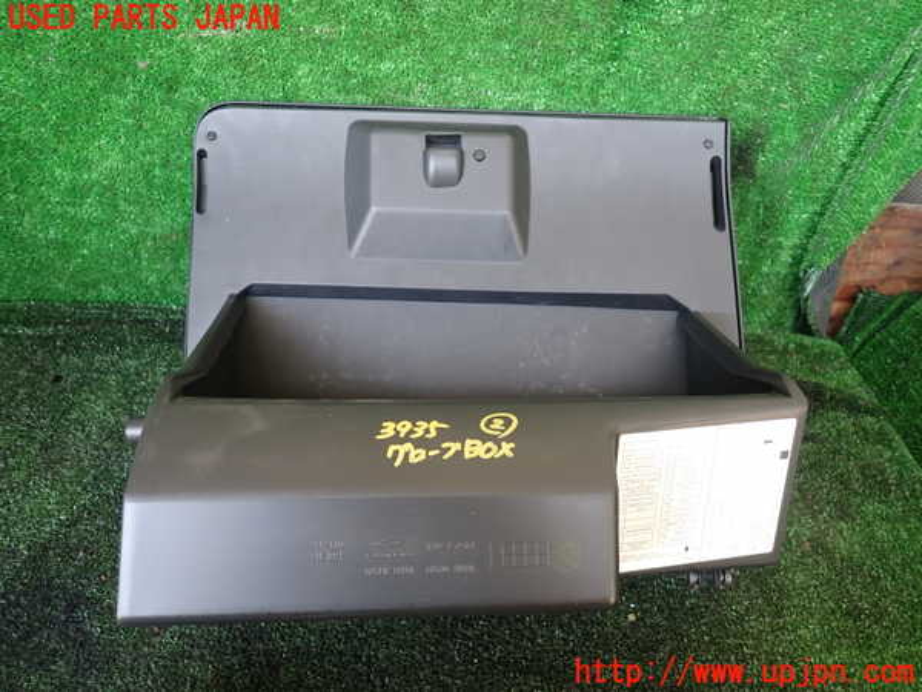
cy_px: 346
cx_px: 461
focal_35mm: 25
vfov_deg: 54.9
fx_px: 666
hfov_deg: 69.4
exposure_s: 1/60
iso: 200
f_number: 2
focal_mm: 4.5
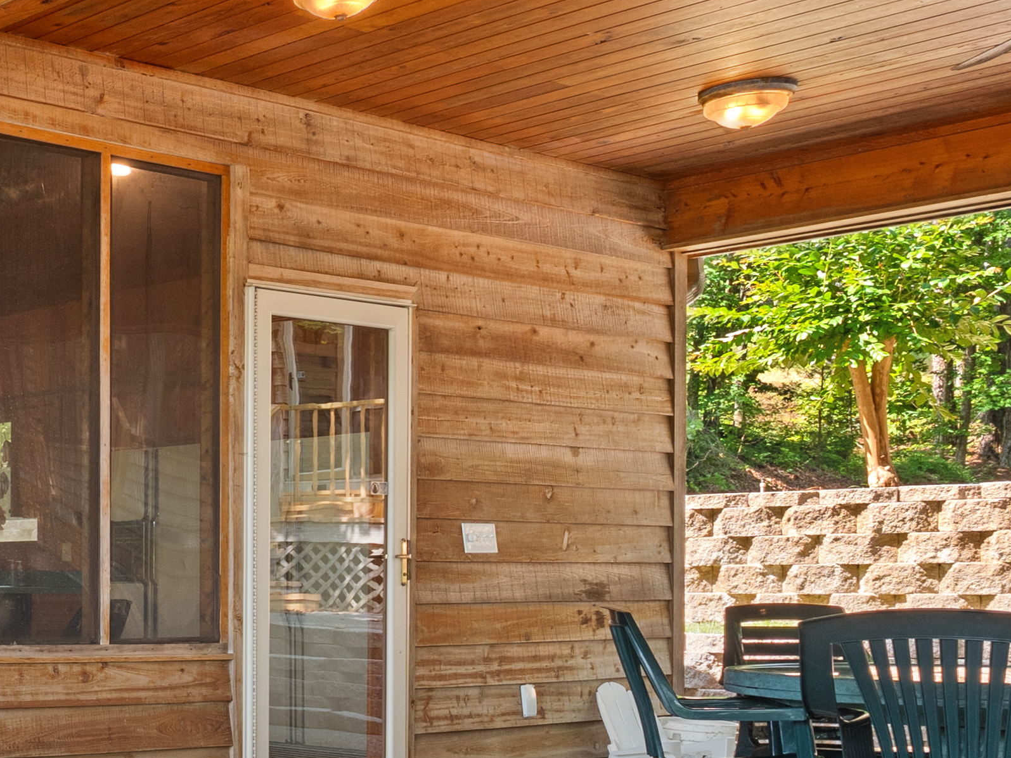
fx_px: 1519
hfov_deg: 27.8
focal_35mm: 52
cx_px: -422
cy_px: 690
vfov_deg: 27.0
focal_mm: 8
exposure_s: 1/15
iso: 200
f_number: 5.6
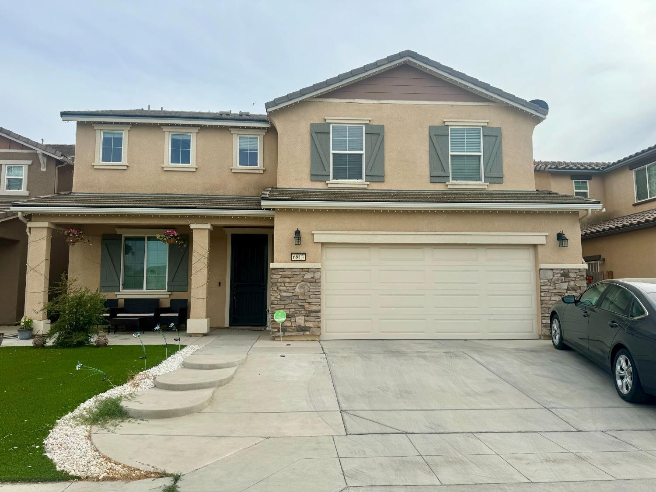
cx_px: 328
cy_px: 246
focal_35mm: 24
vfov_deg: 56.8
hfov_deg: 71.6
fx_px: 455
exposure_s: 1/3597
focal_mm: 6.76
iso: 80
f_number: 1.78
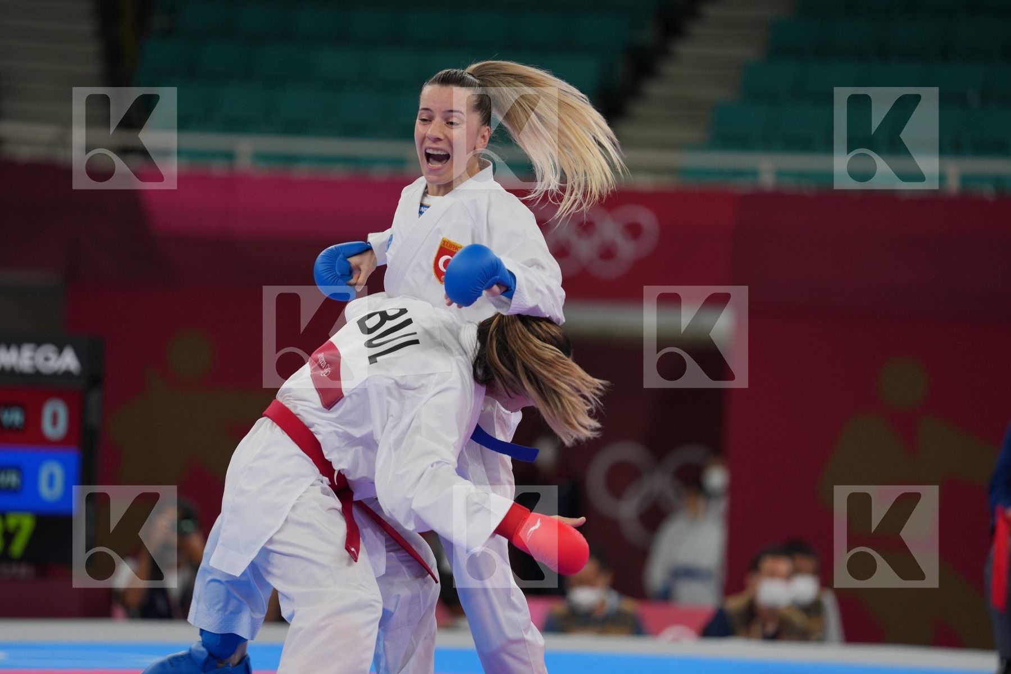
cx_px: 506
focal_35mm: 200
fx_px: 5616
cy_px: 337
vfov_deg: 6.9
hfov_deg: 10.3
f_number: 2.8
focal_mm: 200
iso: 500
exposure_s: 1/1000
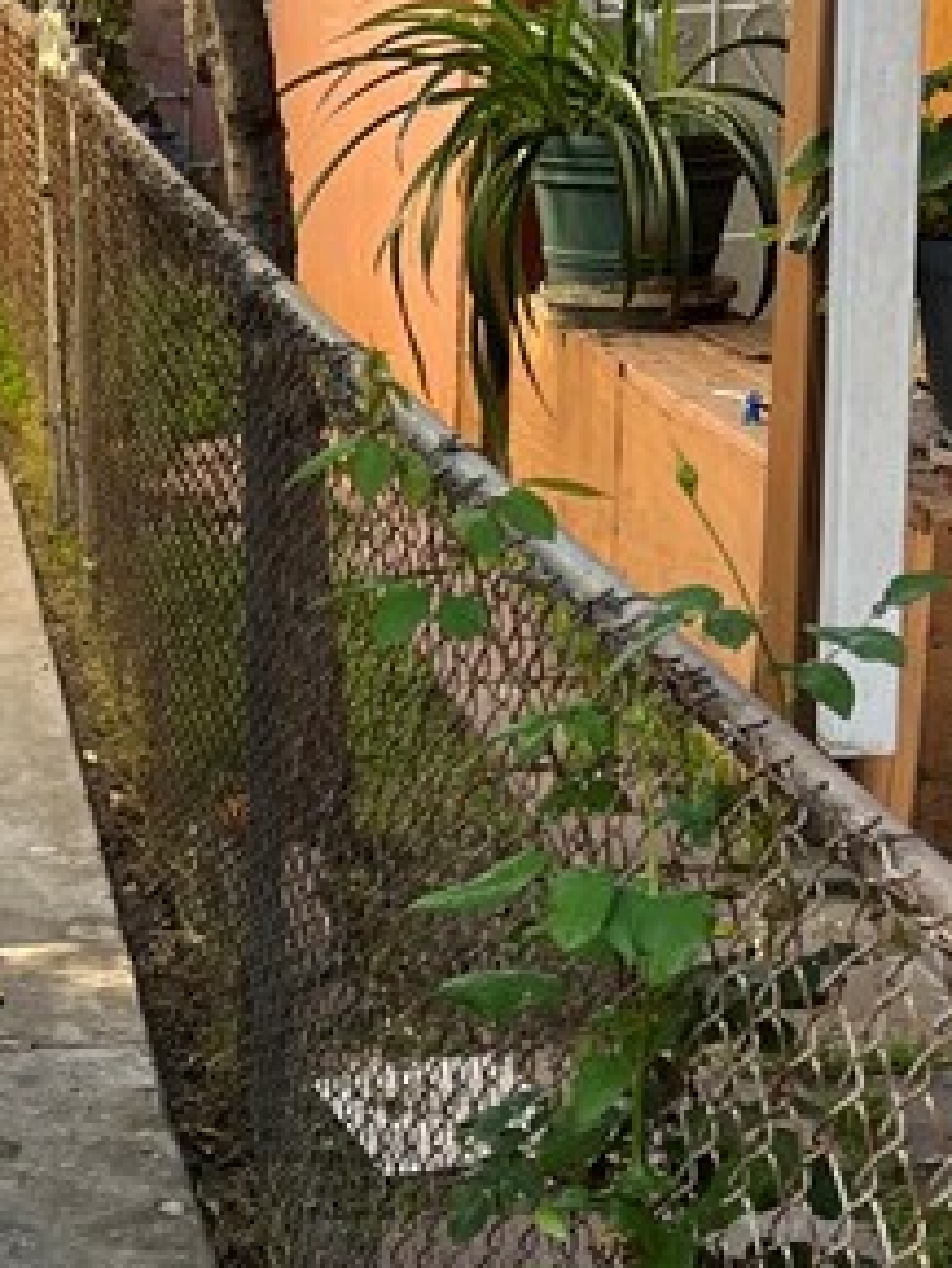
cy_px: 1014
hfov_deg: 15.3
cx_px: -316
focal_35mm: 92
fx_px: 3371
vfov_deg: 21.0
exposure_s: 1/122
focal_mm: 5.1
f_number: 1.6
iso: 40
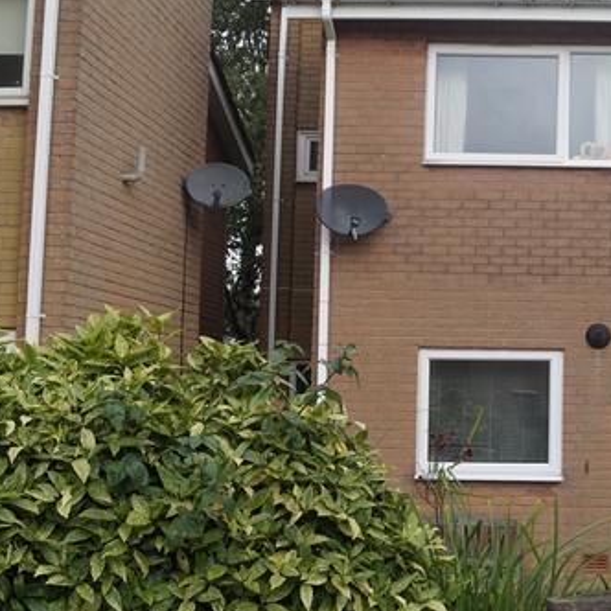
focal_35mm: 54
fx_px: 1078
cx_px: 547
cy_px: 326
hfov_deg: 30.3
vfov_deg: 31.6
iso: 100
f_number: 6.3
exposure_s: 1/160
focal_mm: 22
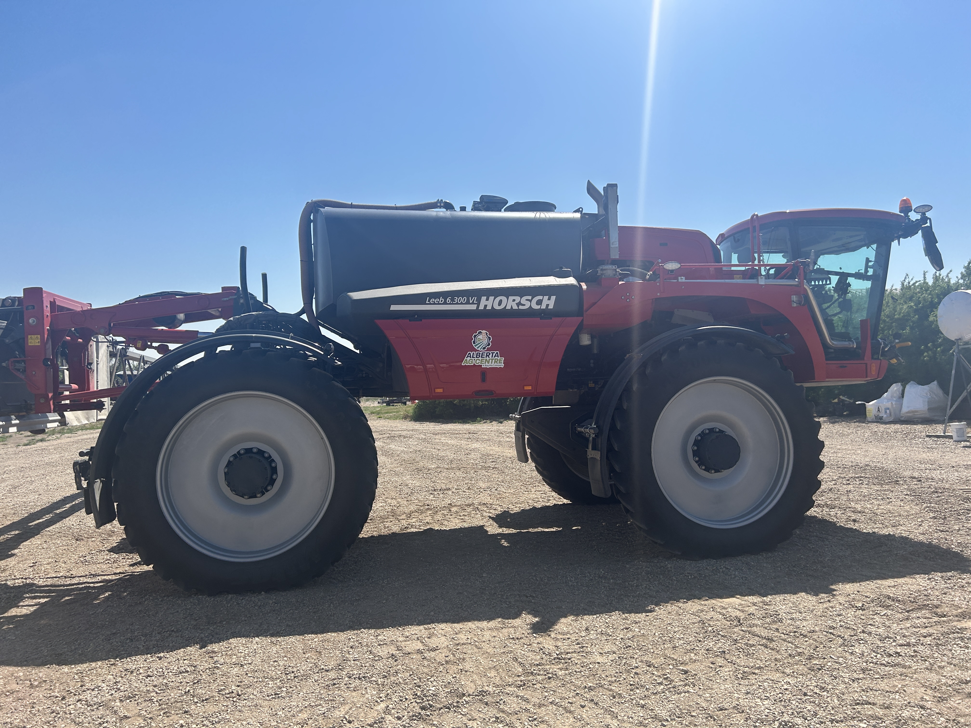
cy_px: 364
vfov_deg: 53.1
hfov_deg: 67.3
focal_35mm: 26
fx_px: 729
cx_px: 486
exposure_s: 1/4831
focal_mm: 5.7
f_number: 1.5
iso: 50
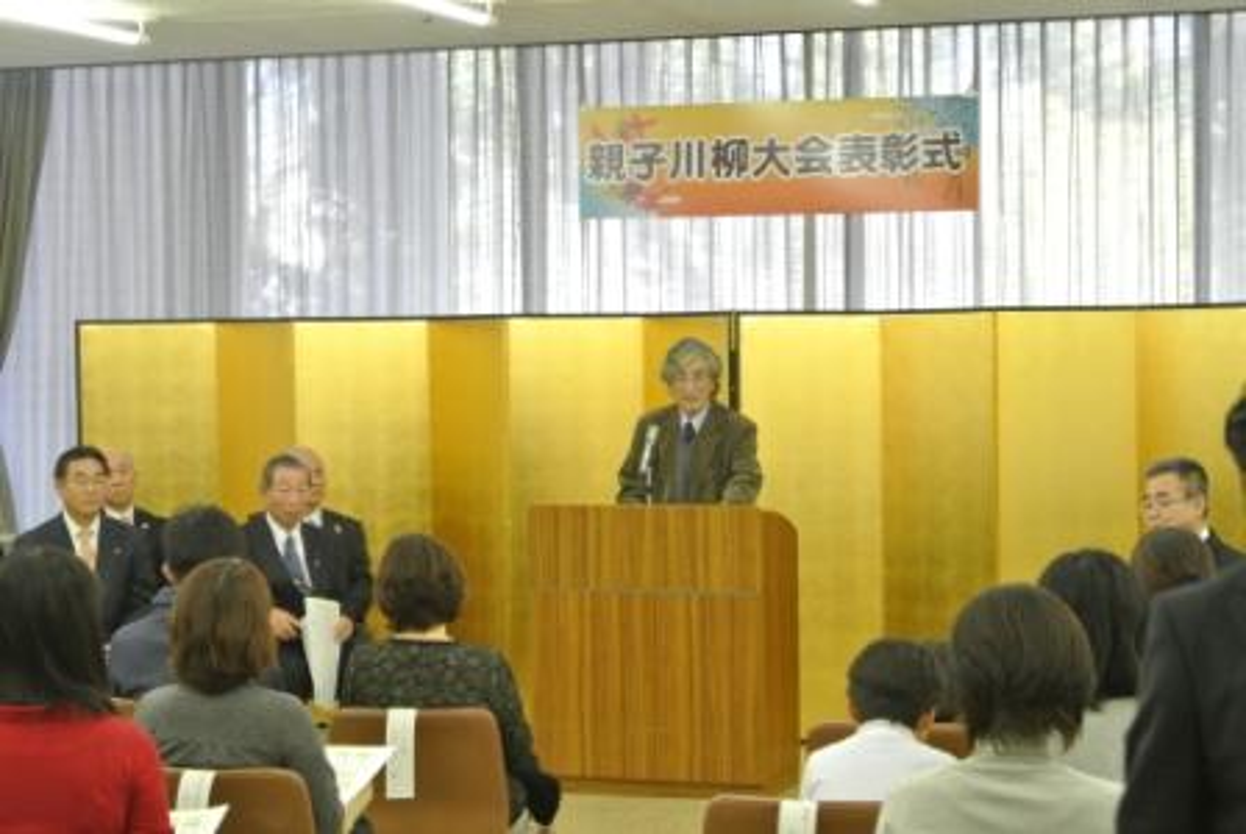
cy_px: 417
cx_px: 623
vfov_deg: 16.9
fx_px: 2807
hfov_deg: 25.0
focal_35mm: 81
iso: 800
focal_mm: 30
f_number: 5.6
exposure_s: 1/30
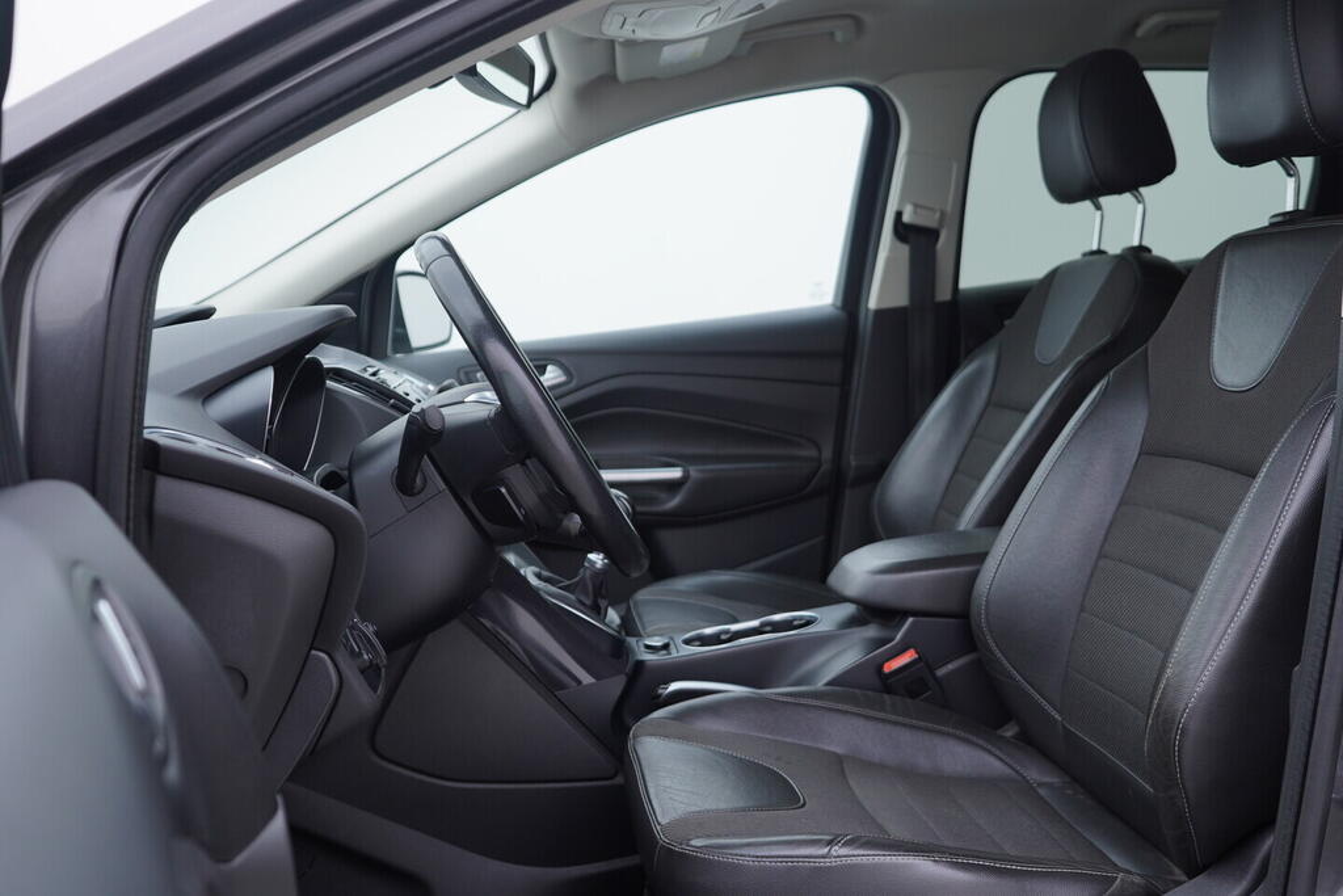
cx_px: 672
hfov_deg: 53.1
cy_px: 448
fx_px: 1343
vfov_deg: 36.9
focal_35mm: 36
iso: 125
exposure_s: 1/50
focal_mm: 24
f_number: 3.2
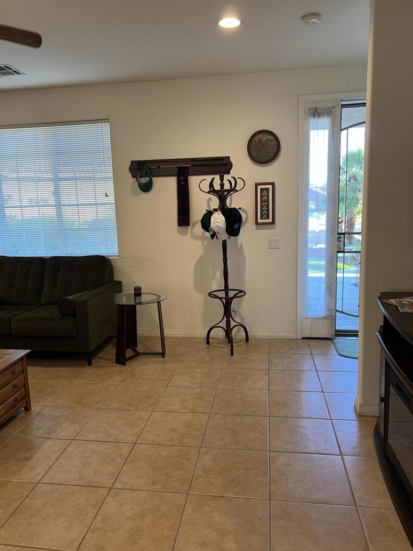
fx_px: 414
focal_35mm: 26
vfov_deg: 67.3
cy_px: 276
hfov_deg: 53.1
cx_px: 206
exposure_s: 1/60
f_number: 1.5
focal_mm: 5.7
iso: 100
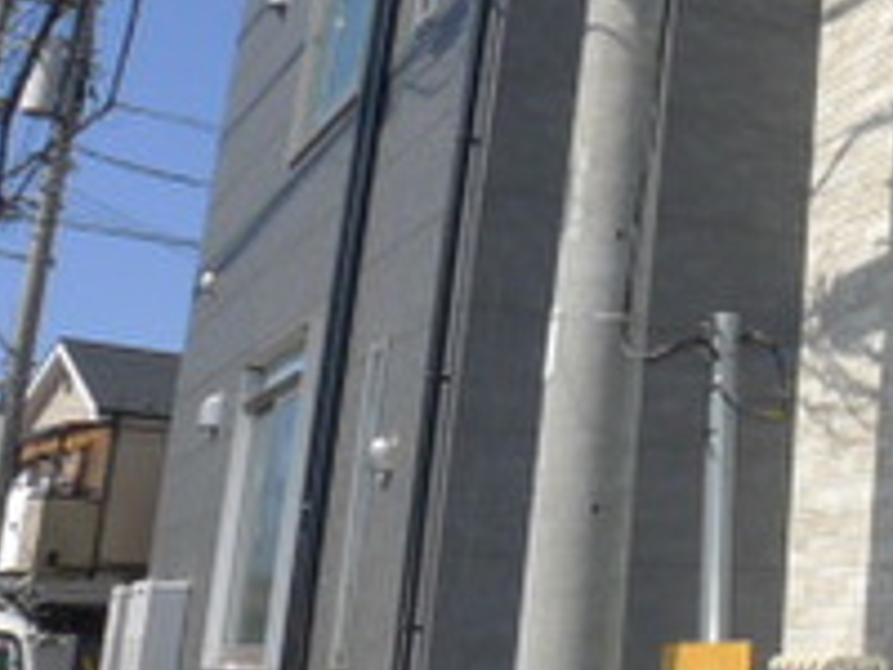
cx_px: 1286
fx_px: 1625
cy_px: 127
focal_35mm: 63
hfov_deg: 24.8
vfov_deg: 22.9
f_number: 4.5
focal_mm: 3.9
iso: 100
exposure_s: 1/800
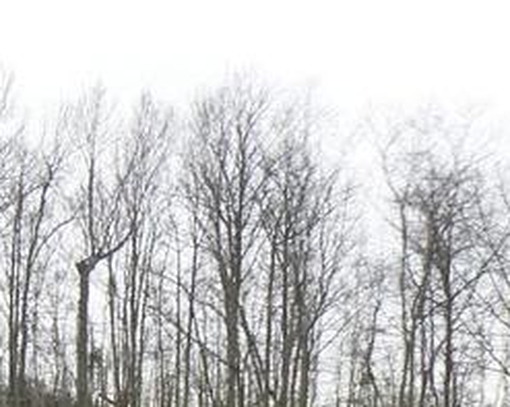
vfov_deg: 12.8
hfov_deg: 16.5
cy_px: 607
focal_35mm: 114
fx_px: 1719
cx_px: -8
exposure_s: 1/100
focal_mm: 6
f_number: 4.5
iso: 80
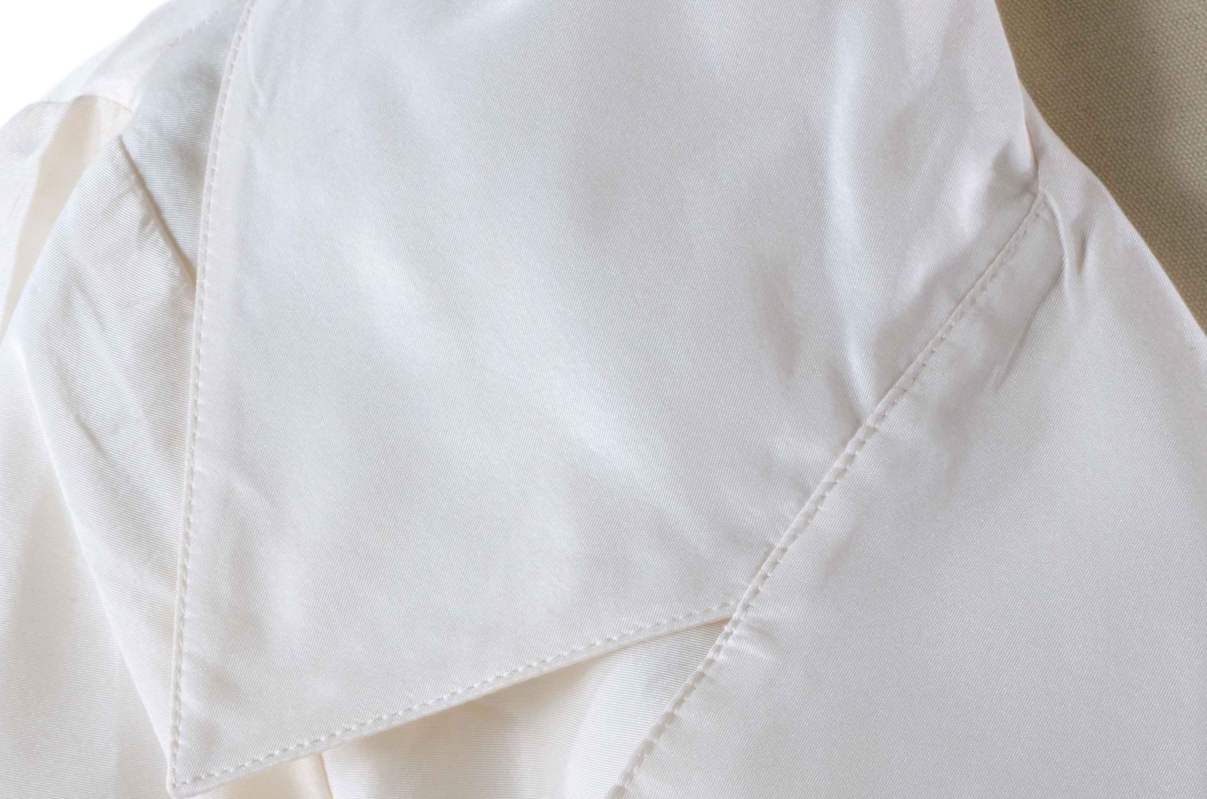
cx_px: 667
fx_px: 7954
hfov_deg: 8.7
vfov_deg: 5.8
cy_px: 424
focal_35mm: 238
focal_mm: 105
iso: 400
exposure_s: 1/80
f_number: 22
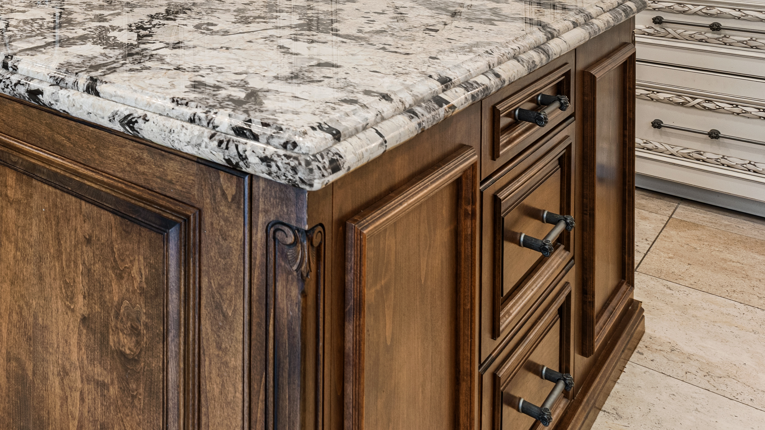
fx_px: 750
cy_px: -136
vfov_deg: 26.8
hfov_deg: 42.0
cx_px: -86
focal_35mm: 37
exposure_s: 1/1.25
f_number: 8
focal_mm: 14
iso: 160
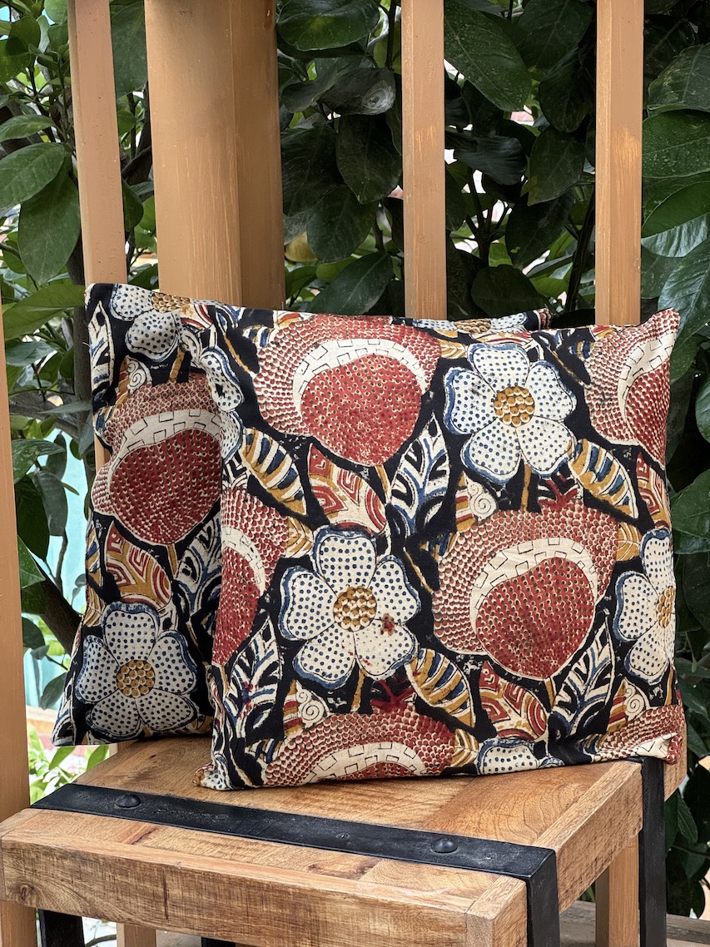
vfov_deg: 25.3
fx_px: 2107
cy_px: 474
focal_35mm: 77
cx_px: 355
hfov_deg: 19.1
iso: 160
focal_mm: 9
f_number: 2.8
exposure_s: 1/99
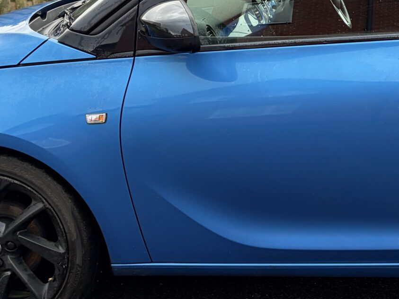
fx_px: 910
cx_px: 371
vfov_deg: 18.5
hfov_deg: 23.9
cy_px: 76
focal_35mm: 79
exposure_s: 1/140
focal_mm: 5.96
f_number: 1.6
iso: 40
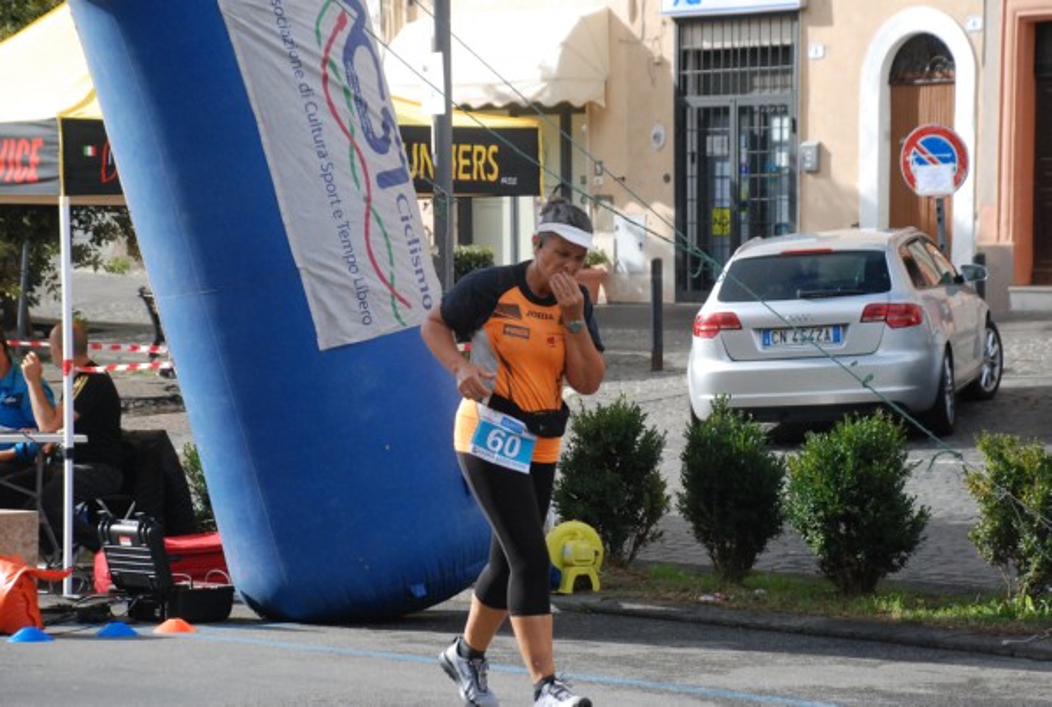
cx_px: 526
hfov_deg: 17.0
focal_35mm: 120
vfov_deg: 11.5
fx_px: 3515
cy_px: 354
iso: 1000
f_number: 5.6
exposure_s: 1/1250
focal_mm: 80
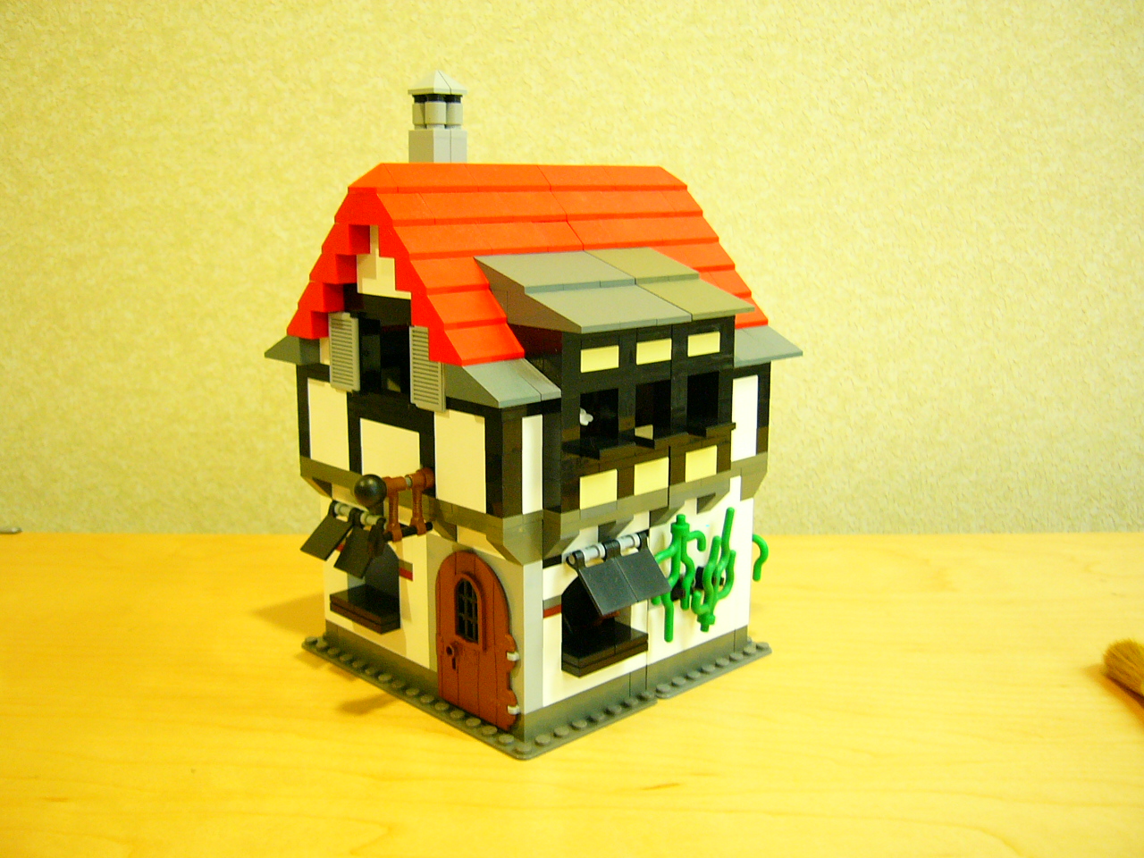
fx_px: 1157
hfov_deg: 52.6
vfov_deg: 40.7
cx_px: 572
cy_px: 429
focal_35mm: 35
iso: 200
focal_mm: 5.8
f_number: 2.8
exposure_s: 1/8
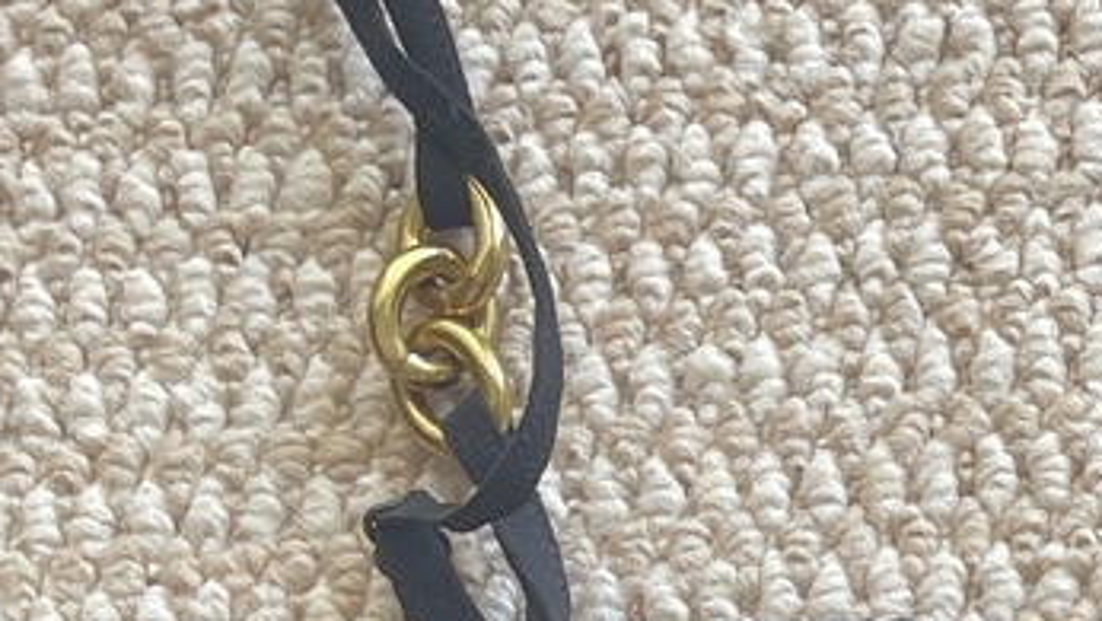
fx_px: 3684
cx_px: 1554
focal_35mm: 126
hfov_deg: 15.9
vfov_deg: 8.3
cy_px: 1780
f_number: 1.6
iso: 125
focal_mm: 5.1
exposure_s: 1/121
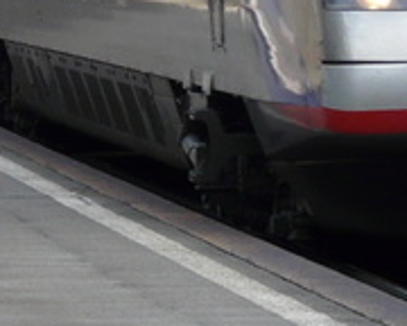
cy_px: -27
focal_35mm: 575
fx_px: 6926
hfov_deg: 3.4
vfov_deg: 2.7
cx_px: 595
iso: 100
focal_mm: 17.5
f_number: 4
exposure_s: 1/160
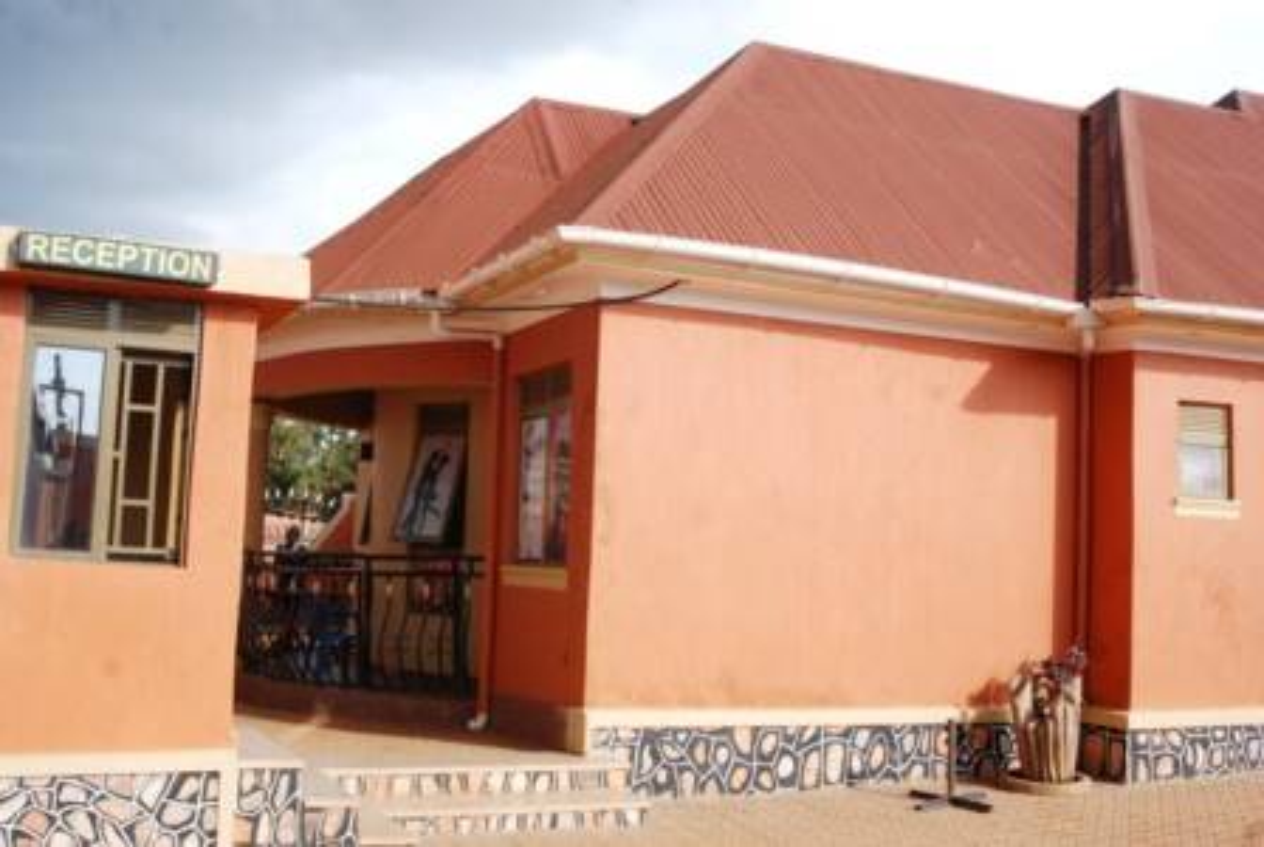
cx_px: 632
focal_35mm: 42
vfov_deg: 32.0
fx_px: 1477
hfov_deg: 46.3
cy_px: 424
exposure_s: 1/200
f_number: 5.6
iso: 400
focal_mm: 28
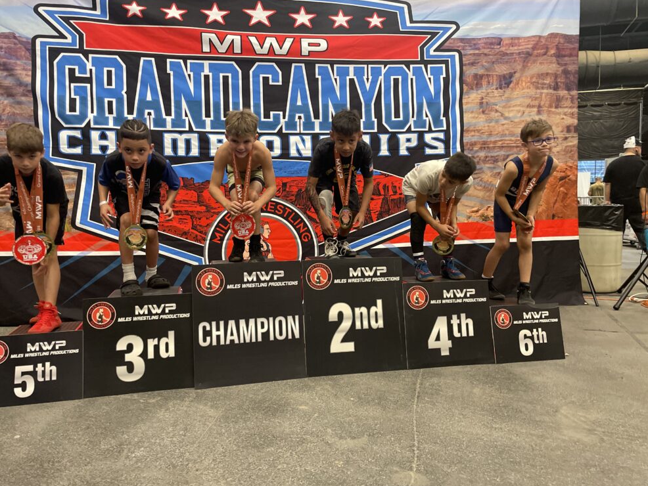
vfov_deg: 51.4
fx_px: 506
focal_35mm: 27
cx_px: 315
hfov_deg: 65.3
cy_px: 237
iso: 400
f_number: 1.6
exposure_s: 1/60
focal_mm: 4.2
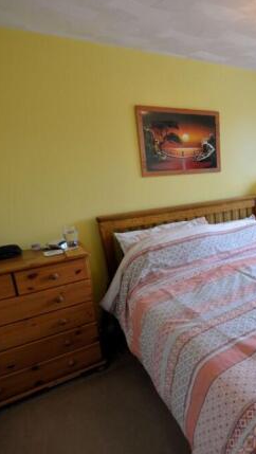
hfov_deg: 40.4
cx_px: 269
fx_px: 289
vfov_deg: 76.3
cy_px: 228
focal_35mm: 24
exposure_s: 1/10
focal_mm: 10
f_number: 8
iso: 400
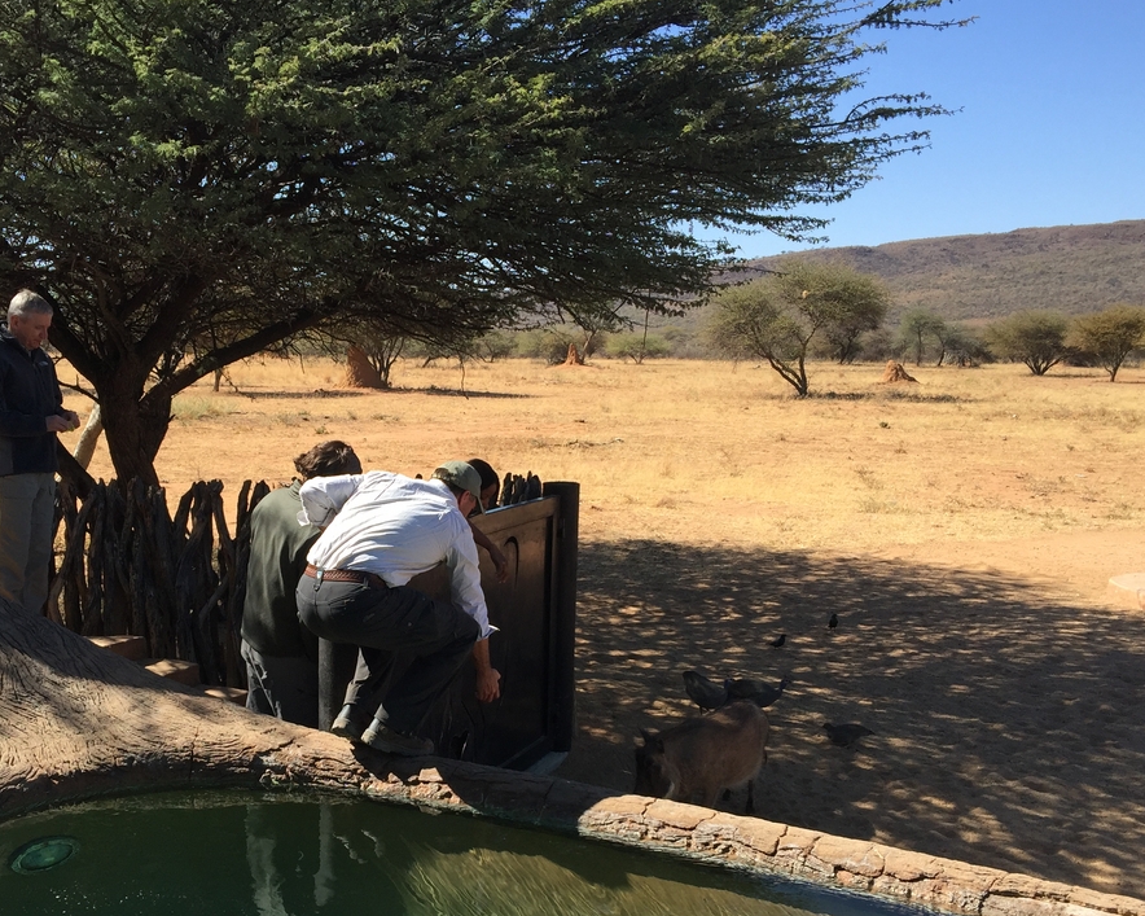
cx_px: 435
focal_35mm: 41
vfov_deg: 36.2
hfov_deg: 44.5
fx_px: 1389
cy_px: 591
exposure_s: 1/1014
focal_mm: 4.15
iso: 32
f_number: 2.2
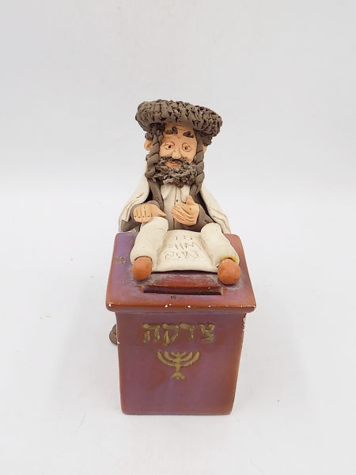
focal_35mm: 34
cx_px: 178
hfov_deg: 41.8
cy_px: 238
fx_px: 466
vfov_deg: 54.0
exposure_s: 1/400
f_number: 3.4
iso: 200
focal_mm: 6.1
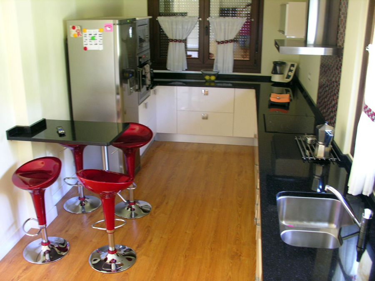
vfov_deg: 40.7
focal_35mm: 35
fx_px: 379
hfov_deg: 52.6
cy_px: 140
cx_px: 188
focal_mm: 8.9
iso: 117
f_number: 2.8
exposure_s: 1/4
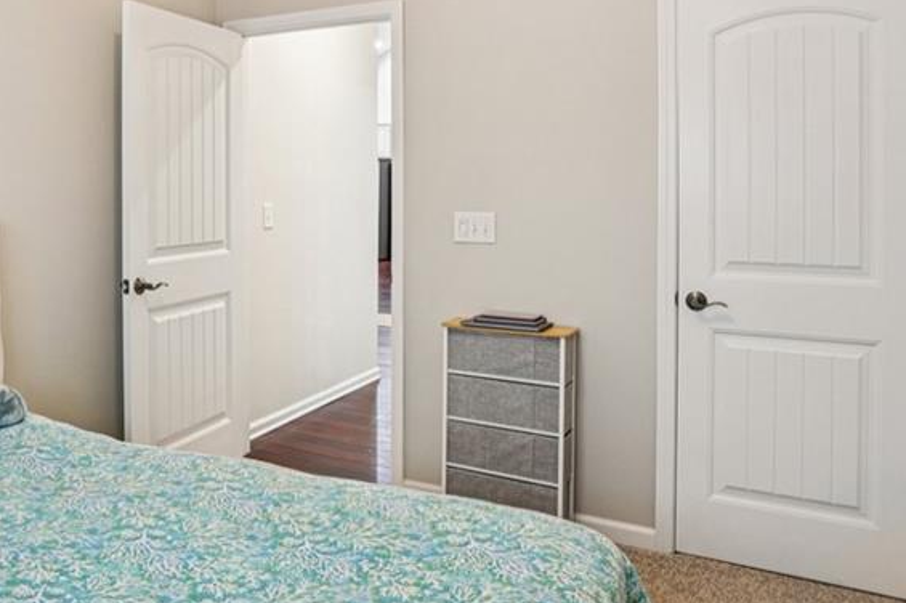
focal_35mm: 29
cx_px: 305
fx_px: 729
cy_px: 207
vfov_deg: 44.3
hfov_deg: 62.2
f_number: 8
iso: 400
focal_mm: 16
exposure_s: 1/2.5
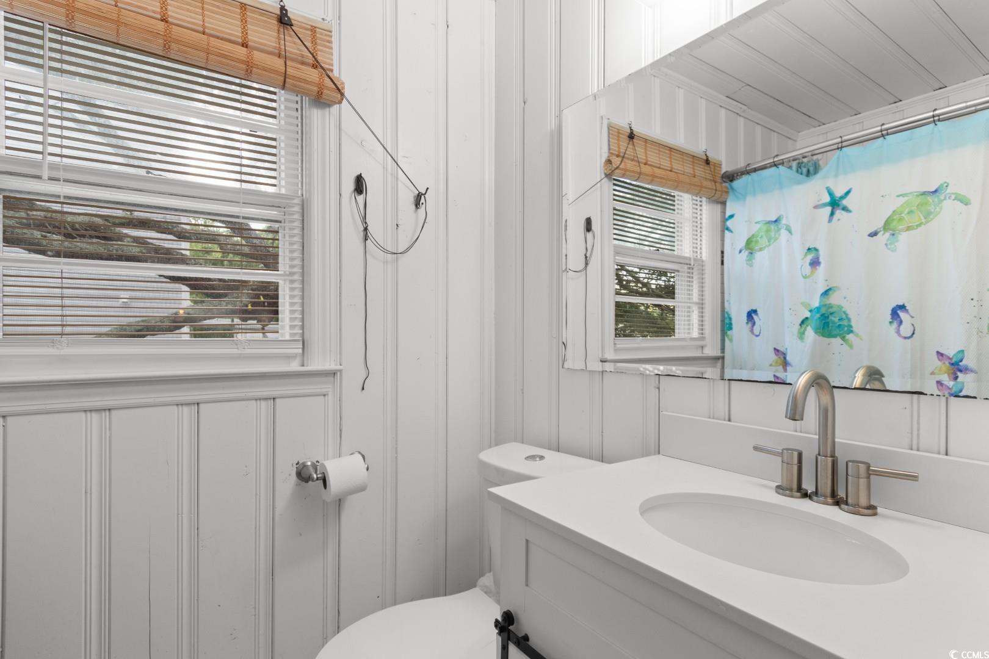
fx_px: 494
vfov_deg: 67.4
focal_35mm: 18
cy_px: 330
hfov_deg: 90.0
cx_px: 494
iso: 100
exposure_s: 1/1.25
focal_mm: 12
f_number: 4.8
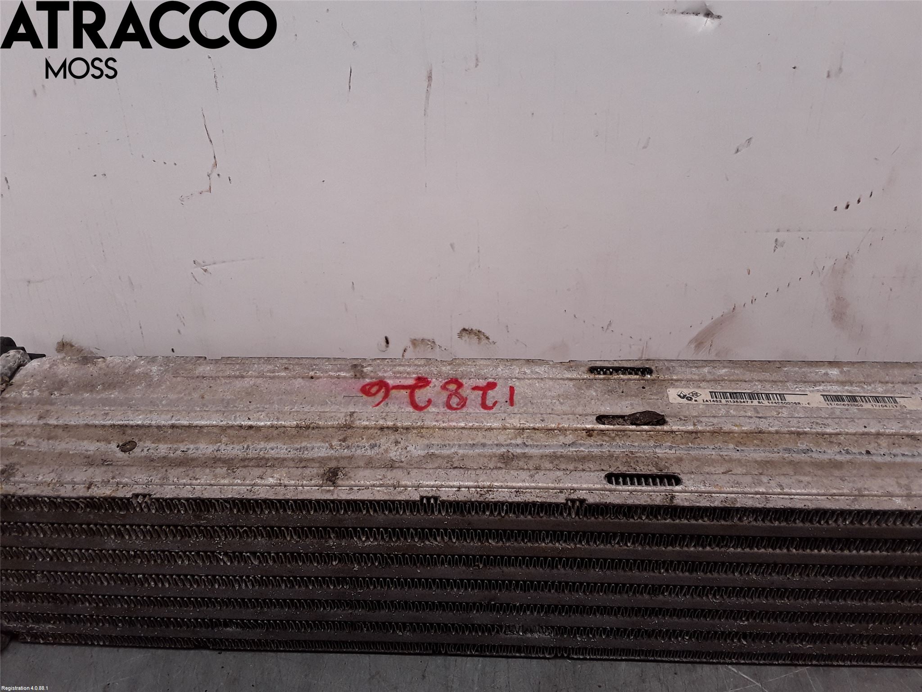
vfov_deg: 49.7
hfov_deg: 63.4
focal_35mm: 28
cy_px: 346
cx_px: 461
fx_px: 746
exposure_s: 1/138
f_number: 1.9
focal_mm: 2.91
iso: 40
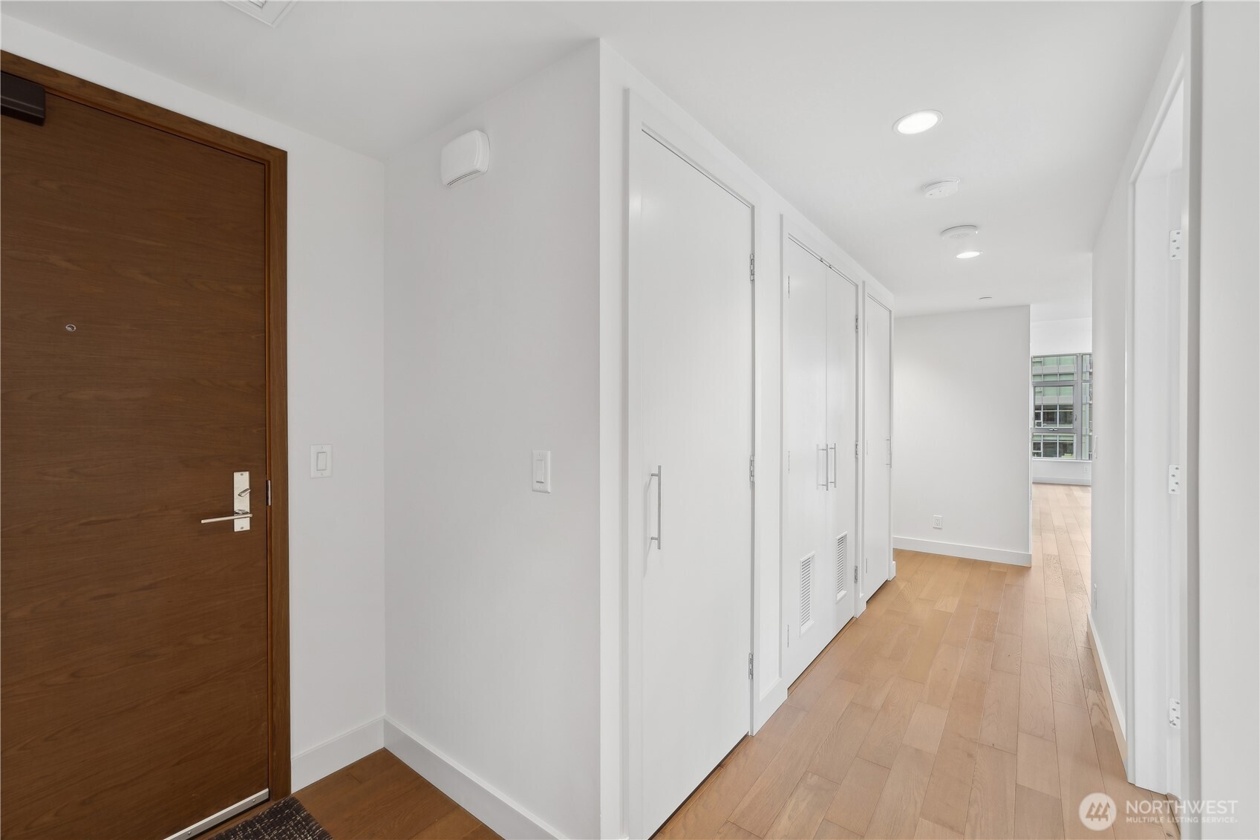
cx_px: 630
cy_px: 420
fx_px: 490
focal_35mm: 14
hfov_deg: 104.3
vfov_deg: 81.2
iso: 100
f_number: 8
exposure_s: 1/5
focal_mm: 14
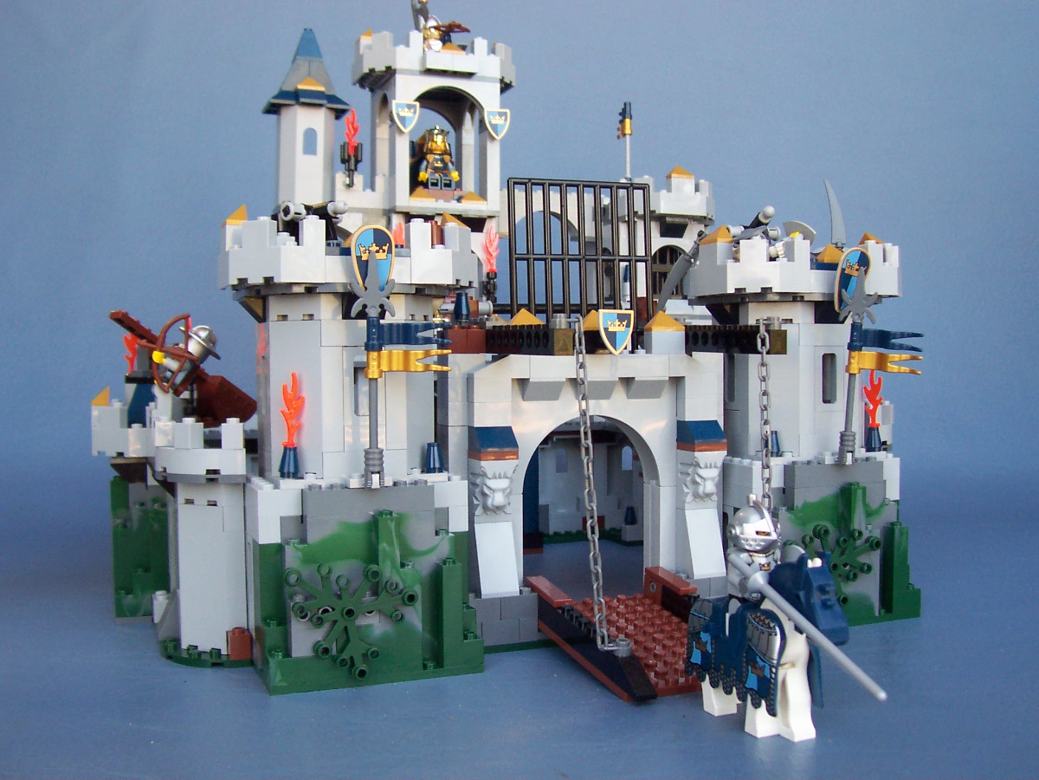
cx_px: 520
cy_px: 390
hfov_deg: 50.1
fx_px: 1111
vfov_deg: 38.7
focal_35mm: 37
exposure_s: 1/125
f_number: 2.8
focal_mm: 5.6
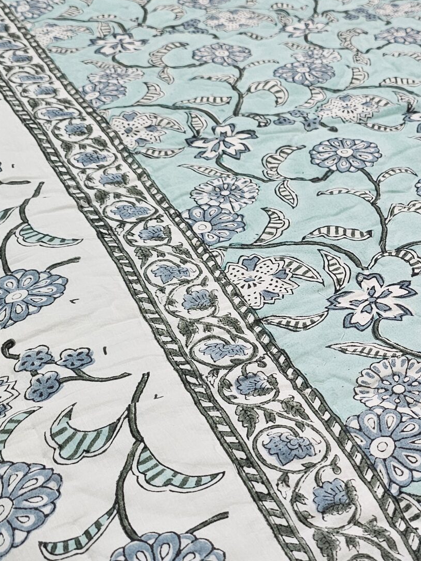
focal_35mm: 54
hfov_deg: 25.6
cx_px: 429
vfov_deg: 35.5
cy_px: 306
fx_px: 875
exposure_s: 1/100
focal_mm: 6.3
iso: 640
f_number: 1.7
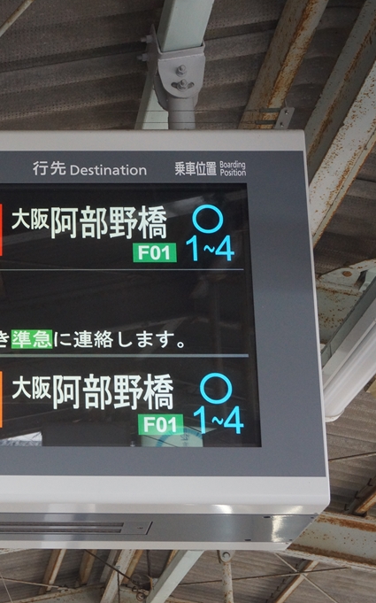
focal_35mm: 69
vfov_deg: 29.8
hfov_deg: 18.2
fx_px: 1132
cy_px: 302
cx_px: -32
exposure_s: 1/40
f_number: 9
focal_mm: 30
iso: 800
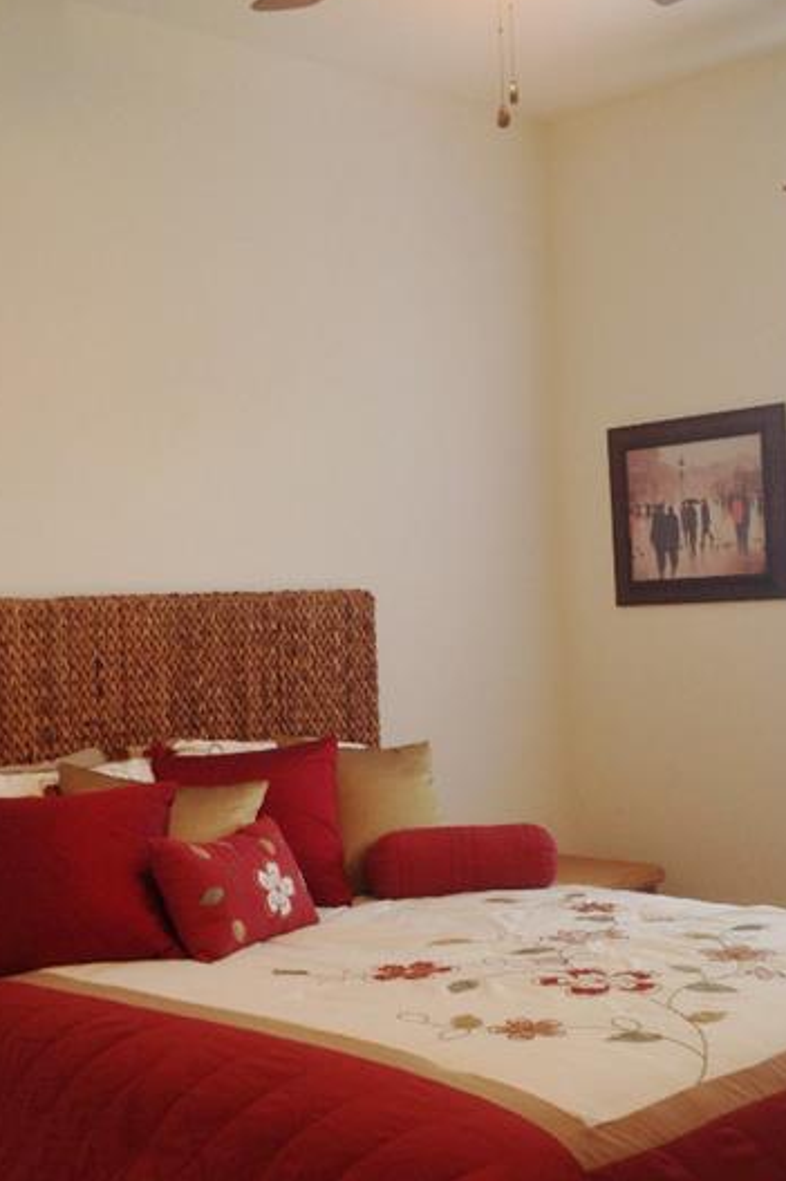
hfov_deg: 25.4
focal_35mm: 53
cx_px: 483
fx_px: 1737
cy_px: 717
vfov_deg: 37.4
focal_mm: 4.28
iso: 50
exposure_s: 1/17
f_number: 2.4
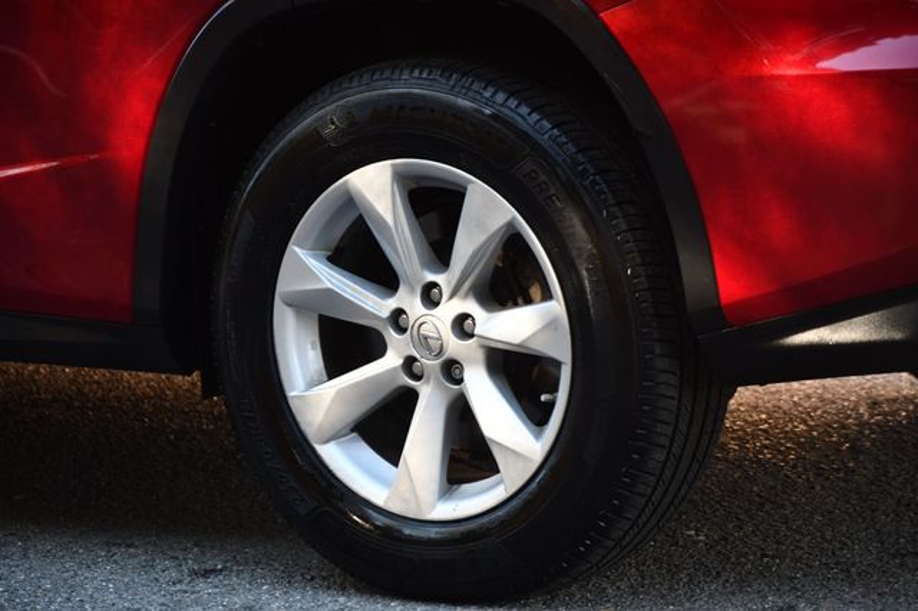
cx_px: 459
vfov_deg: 7.3
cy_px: 306
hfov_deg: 11.0
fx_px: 4766
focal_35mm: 187
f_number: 4.8
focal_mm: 125
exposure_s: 1/250
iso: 560
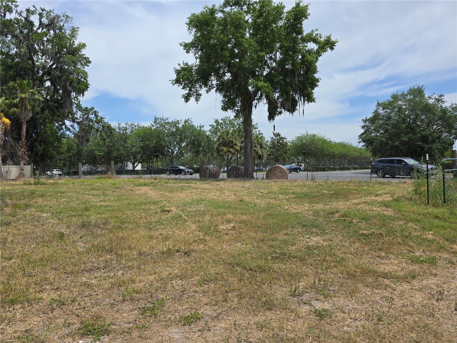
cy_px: 172
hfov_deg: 73.9
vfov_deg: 58.9
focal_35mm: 23
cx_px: 228
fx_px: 304
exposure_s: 1/992
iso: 12
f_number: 1.7
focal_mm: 6.3
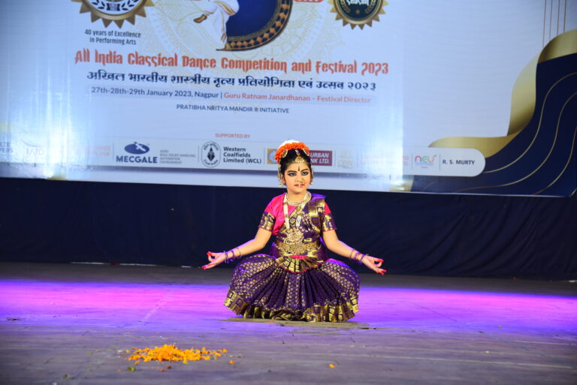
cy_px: 192
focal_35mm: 66
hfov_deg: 30.5
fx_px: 1058
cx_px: 288
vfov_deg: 20.6
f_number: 5.6
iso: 1600
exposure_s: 1/160
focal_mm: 66
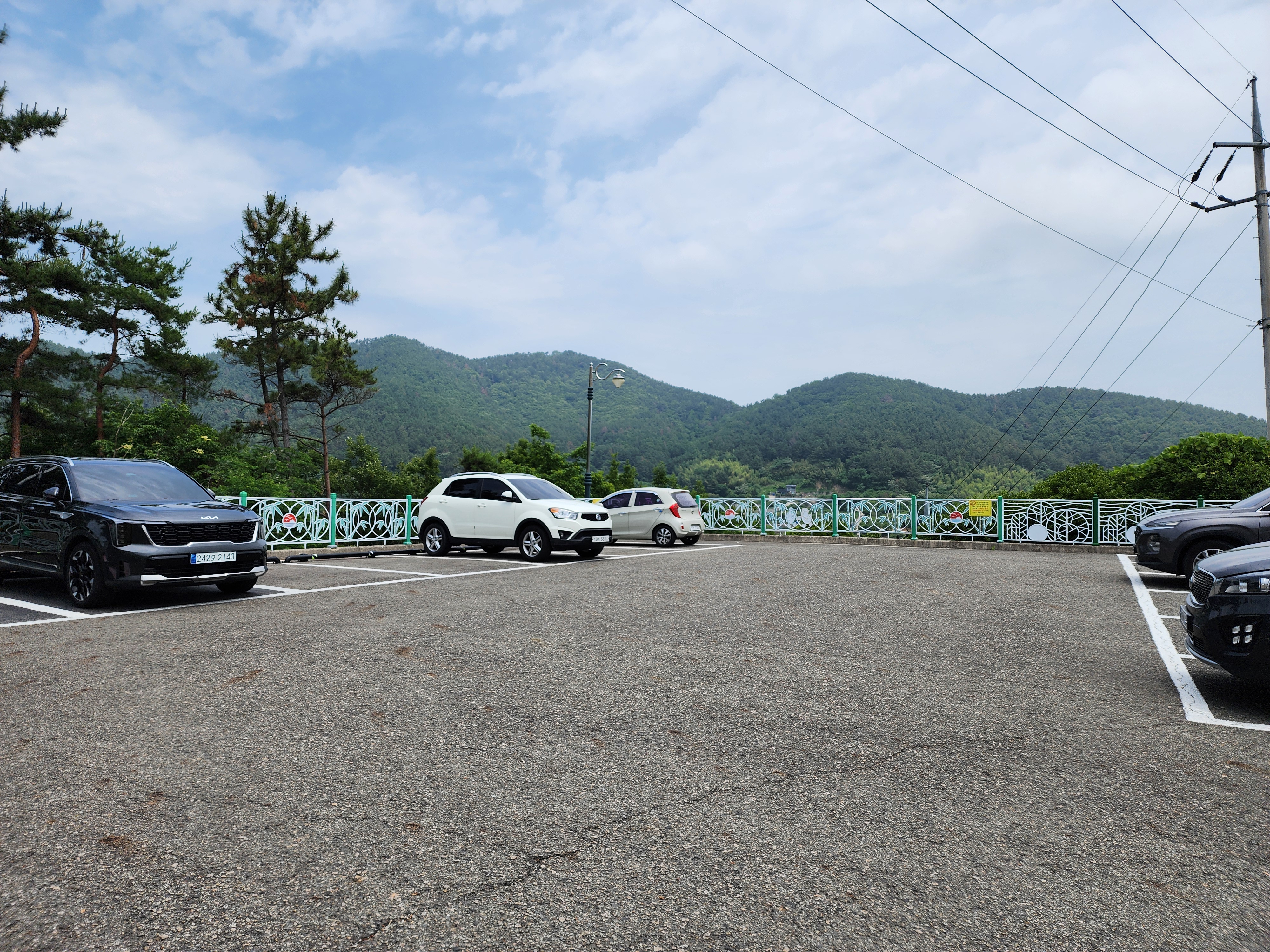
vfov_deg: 58.9
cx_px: 635
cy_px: 476
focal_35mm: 23
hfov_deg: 73.9
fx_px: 844
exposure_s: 1/1742
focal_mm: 6.4
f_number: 1.8
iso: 12
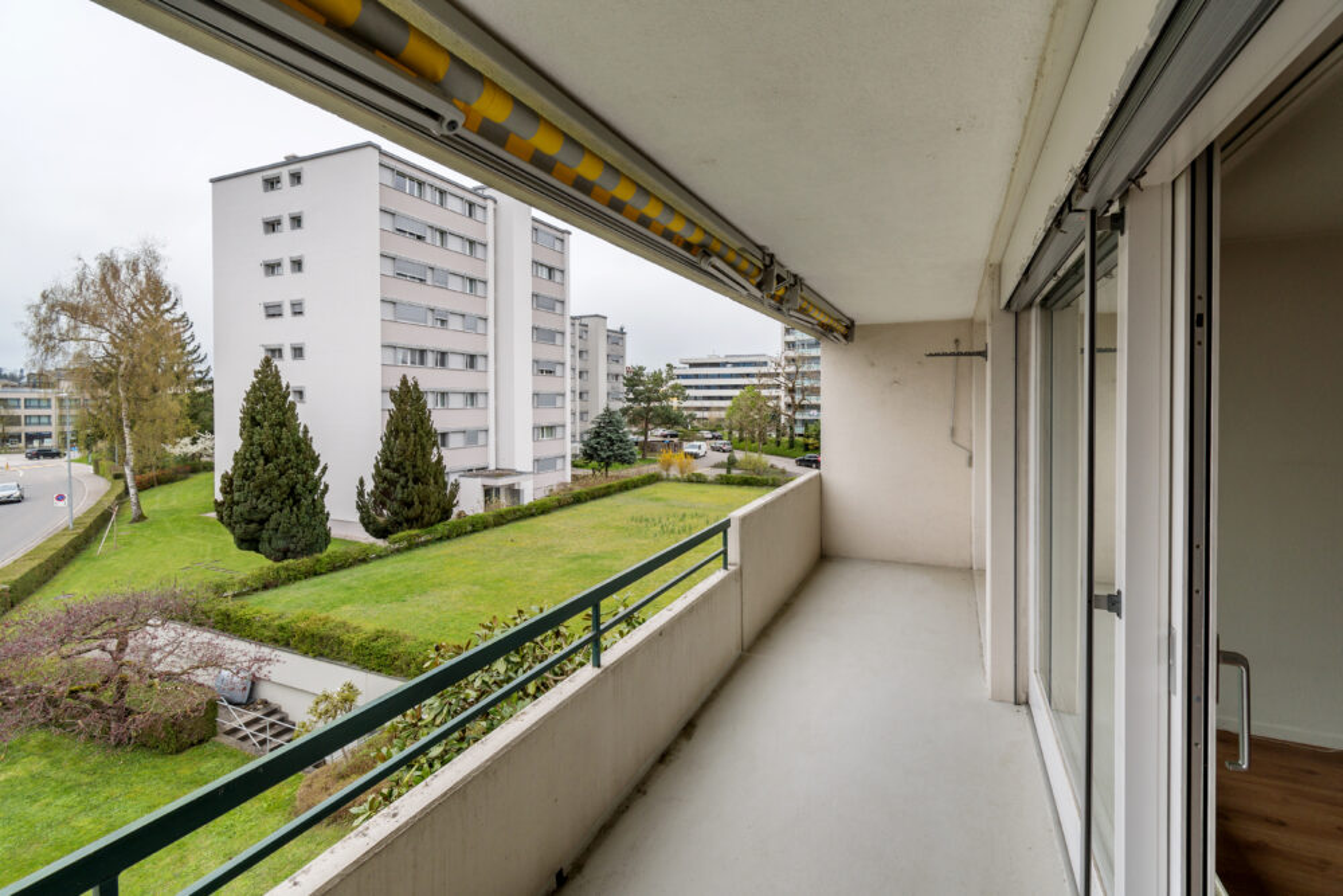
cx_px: 672
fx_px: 560
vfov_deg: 77.3
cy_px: 448
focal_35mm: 15
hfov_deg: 100.4
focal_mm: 10
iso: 100
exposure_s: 1/160
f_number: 8
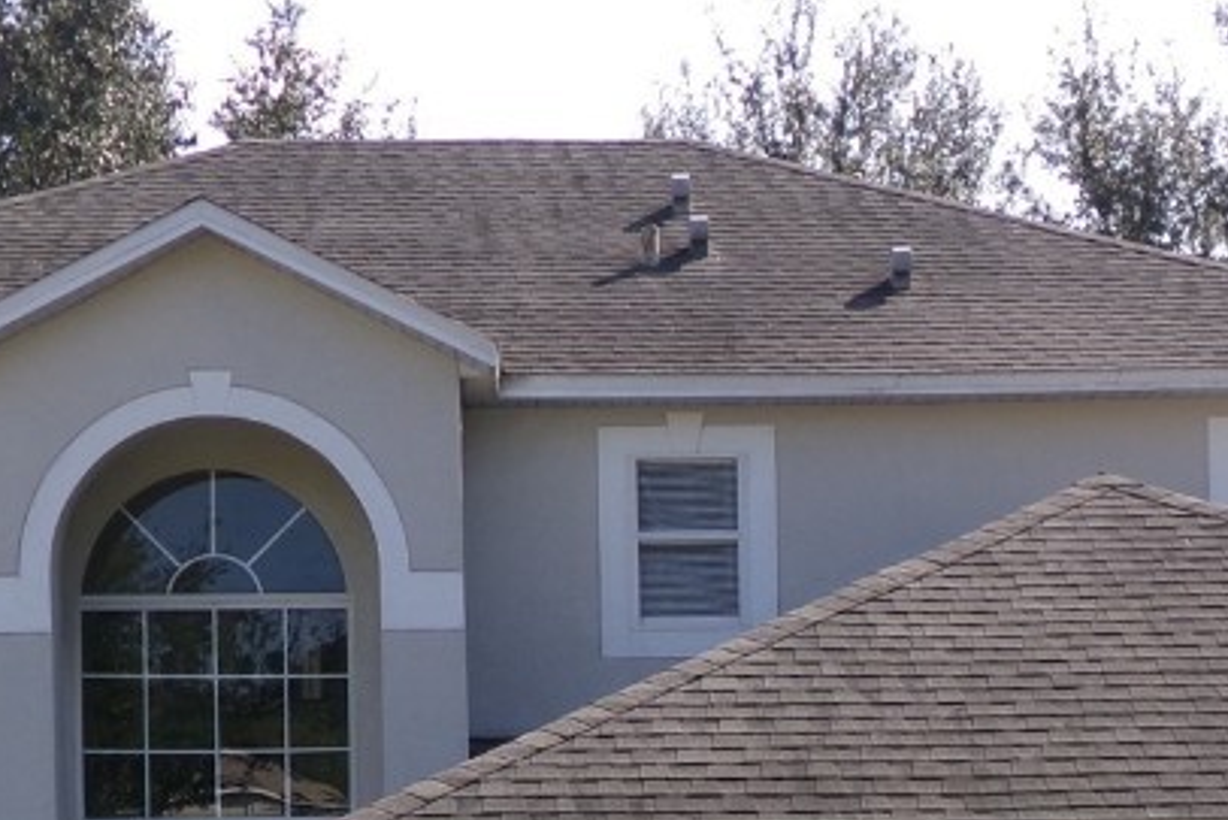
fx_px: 3310
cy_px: 914
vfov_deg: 13.8
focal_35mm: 97
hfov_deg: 21.0
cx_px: 659
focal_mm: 6.6
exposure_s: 1/400
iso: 100
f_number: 4
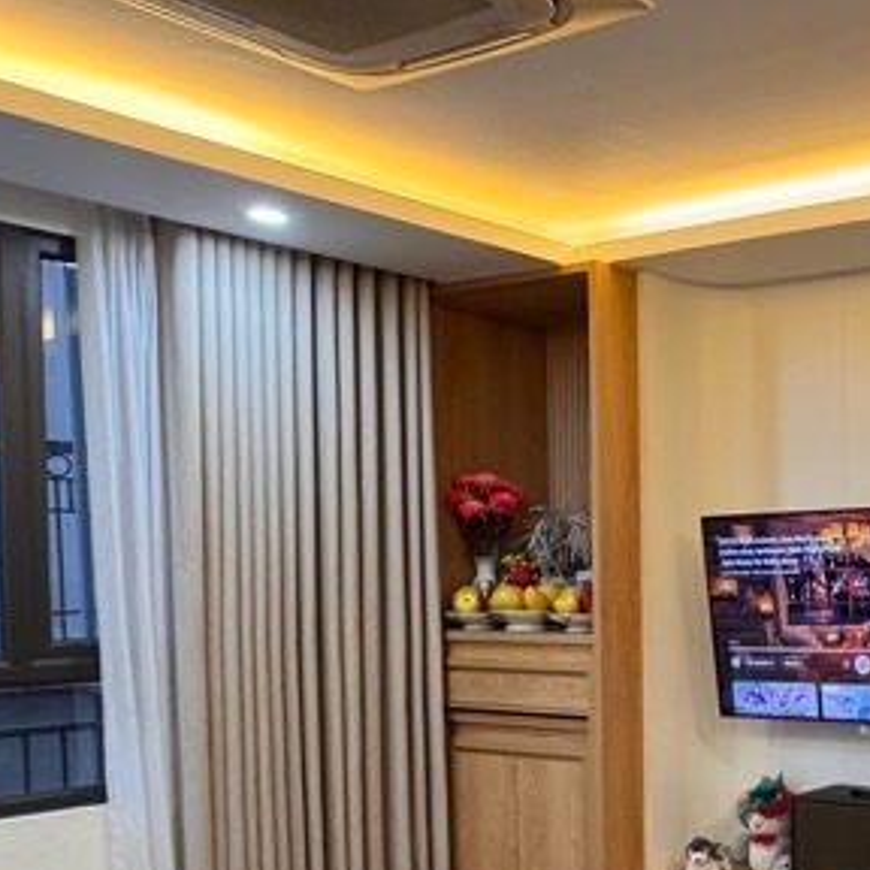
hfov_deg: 33.0
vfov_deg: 37.6
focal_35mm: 44
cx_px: 982
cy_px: 625
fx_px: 1251
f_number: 2.2
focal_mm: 2.22
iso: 200
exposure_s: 1/50
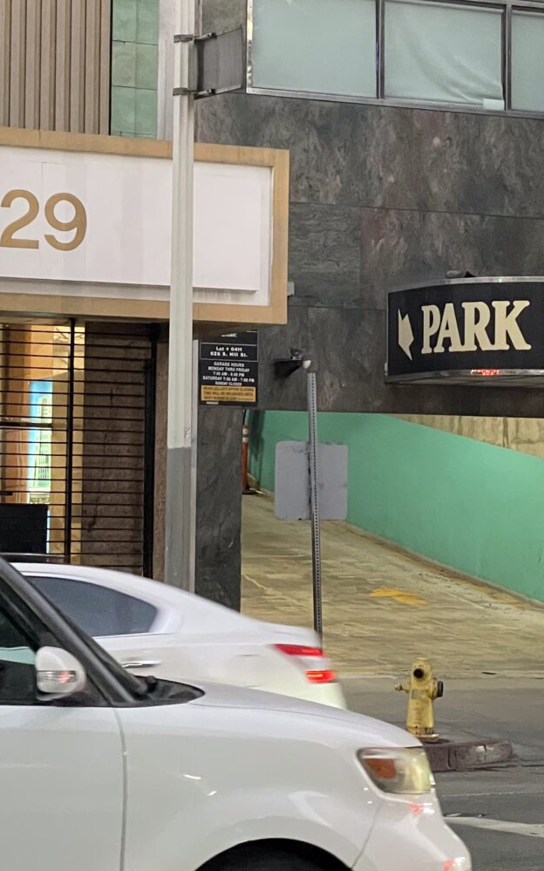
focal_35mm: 113
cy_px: 374
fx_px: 2682
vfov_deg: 18.4
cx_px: 411
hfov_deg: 11.6
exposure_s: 1/60
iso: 800
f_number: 2
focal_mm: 6
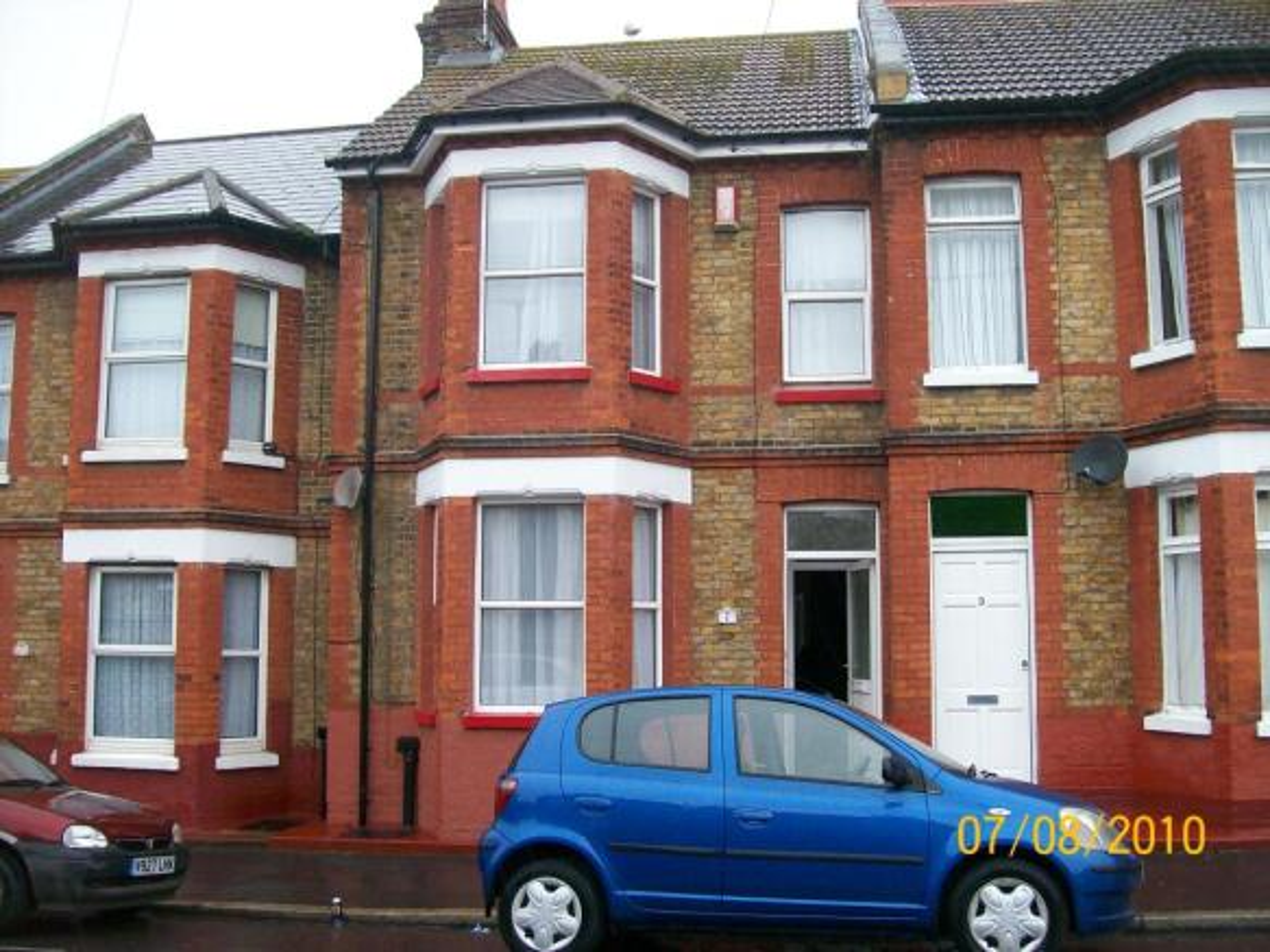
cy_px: 476
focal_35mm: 36
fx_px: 1321
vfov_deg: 39.6
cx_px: 635
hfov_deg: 51.4
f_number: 2.7
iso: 80
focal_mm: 6
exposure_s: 1/132
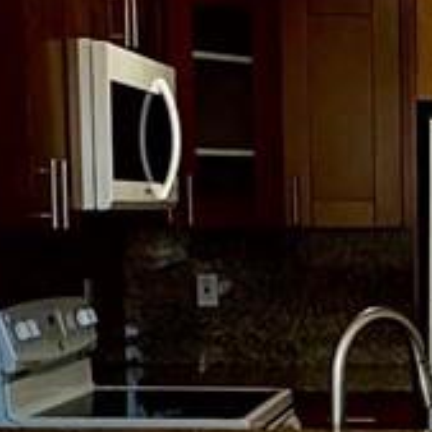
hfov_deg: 14.1
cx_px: 613
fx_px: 1652
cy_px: 442
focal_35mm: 117
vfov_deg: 14.6
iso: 64
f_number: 2.2
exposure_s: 1/120
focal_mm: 2.22
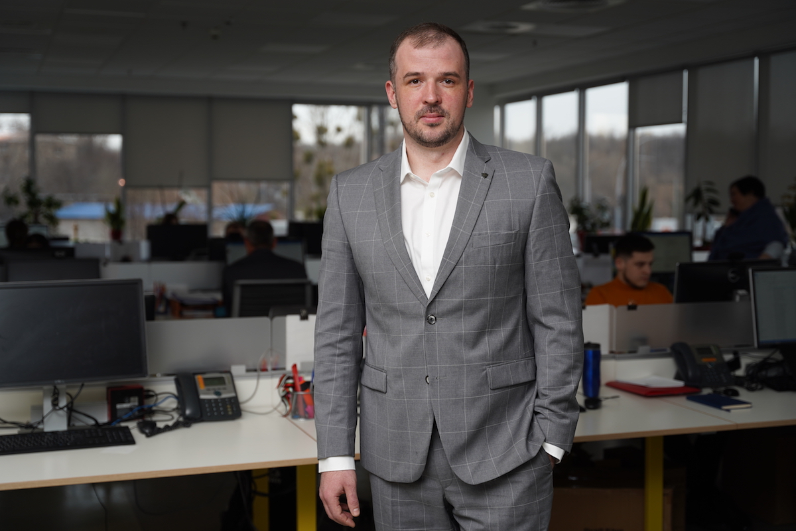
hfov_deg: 40.3
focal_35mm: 49
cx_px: 398
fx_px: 1086
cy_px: 266
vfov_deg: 27.5
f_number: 2.8
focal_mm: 49.1
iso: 100
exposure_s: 1/250
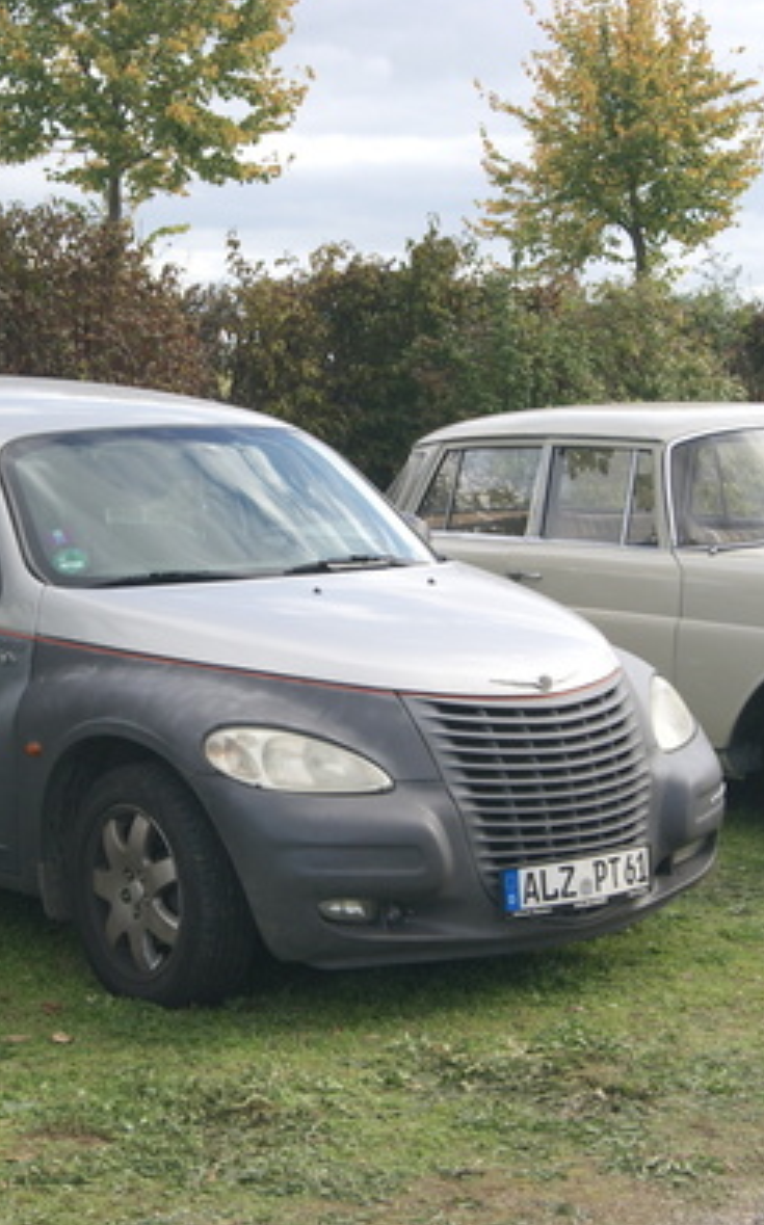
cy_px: 608
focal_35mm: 70
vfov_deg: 29.4
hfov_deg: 18.5
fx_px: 2336
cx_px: 279
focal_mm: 30
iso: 100
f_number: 10
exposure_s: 1/80
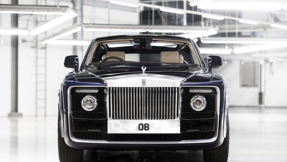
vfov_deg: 10.3
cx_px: 143
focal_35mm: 118
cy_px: 89
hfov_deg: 18.2
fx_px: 898
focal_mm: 112
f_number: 2.8
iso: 100
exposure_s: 1/13
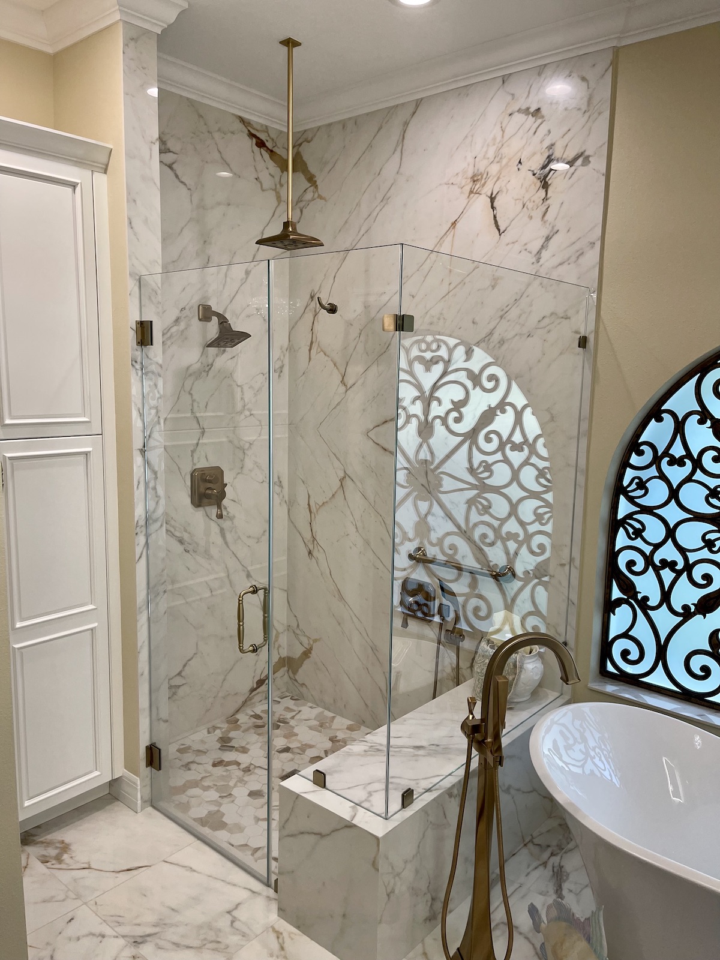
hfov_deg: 53.1
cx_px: 360
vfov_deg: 67.3
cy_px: 480
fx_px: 721
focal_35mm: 26
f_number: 1.6
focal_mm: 5.1
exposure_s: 1/120
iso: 100
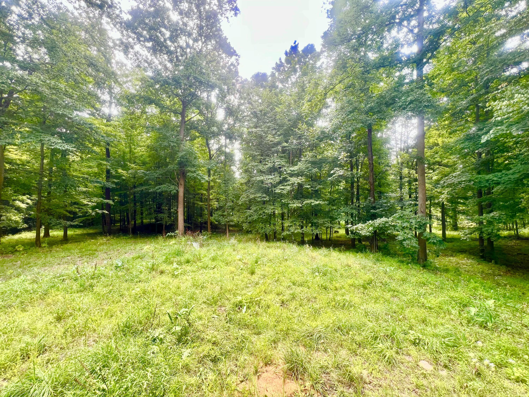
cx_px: 264
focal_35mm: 13
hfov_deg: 106.2
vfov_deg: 89.9
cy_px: 198
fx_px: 199
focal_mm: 1.57
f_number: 1.8
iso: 40
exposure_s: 1/99
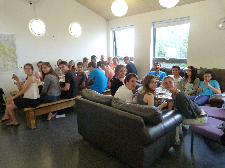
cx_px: 112
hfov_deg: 69.4
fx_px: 162
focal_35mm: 25
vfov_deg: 54.9
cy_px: 84
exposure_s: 1/30
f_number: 2.8
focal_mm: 4.5
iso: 400
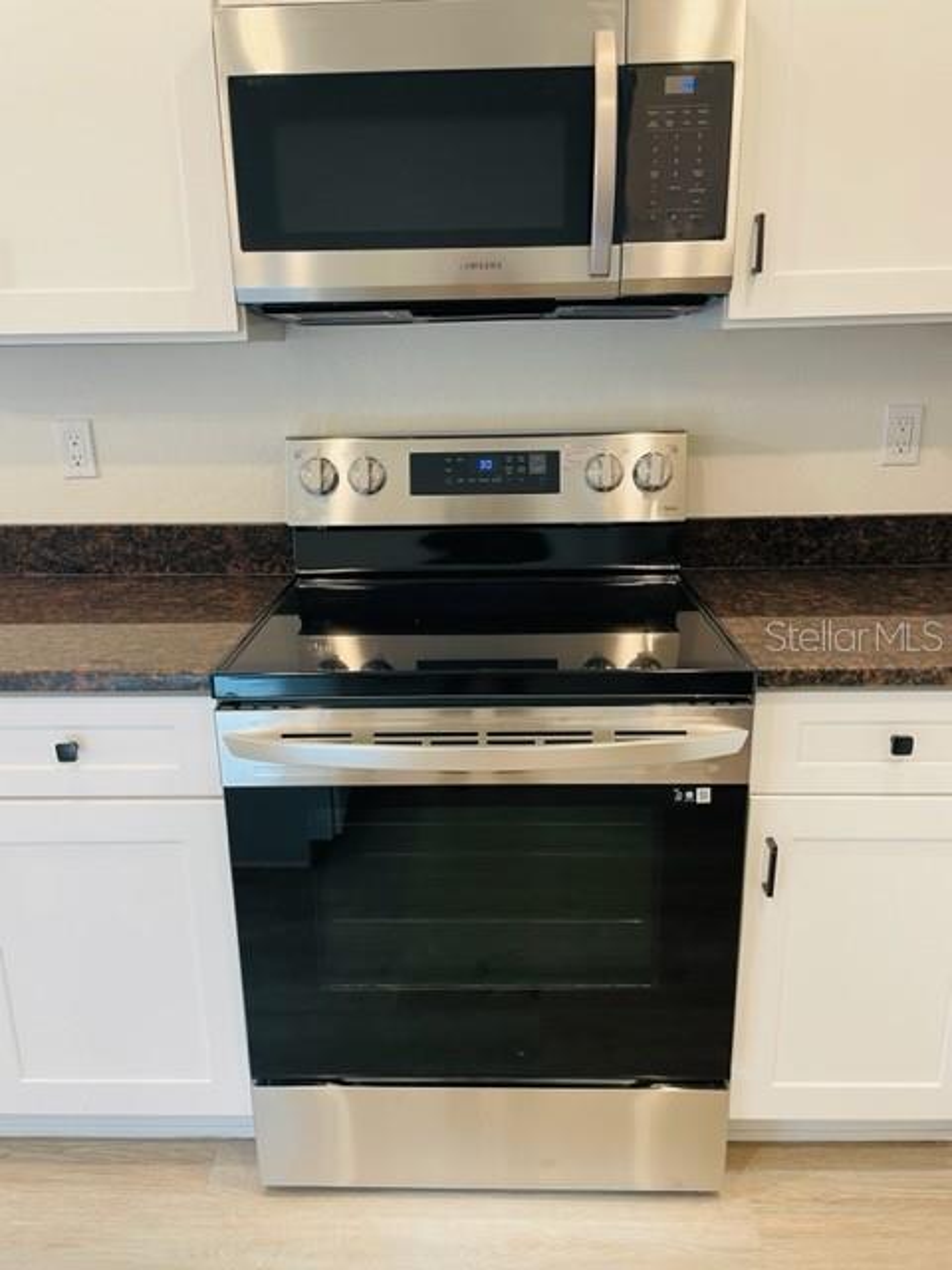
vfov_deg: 67.3
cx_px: 476
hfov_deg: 53.1
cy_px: 635
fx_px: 953
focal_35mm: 26
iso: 80
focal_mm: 4.2
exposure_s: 1/60
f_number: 1.6
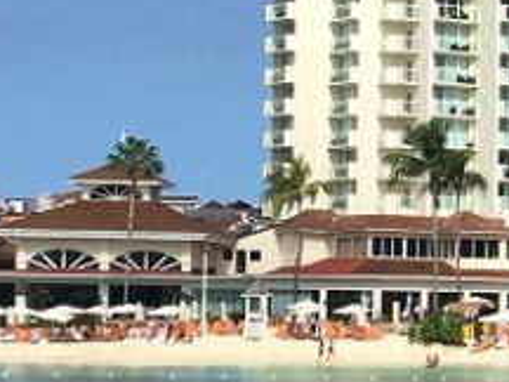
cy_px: 288
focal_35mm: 157
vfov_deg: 9.4
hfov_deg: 11.4
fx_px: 2309
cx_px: 1013
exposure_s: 1/2404
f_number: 2.2
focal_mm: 4.15
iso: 25
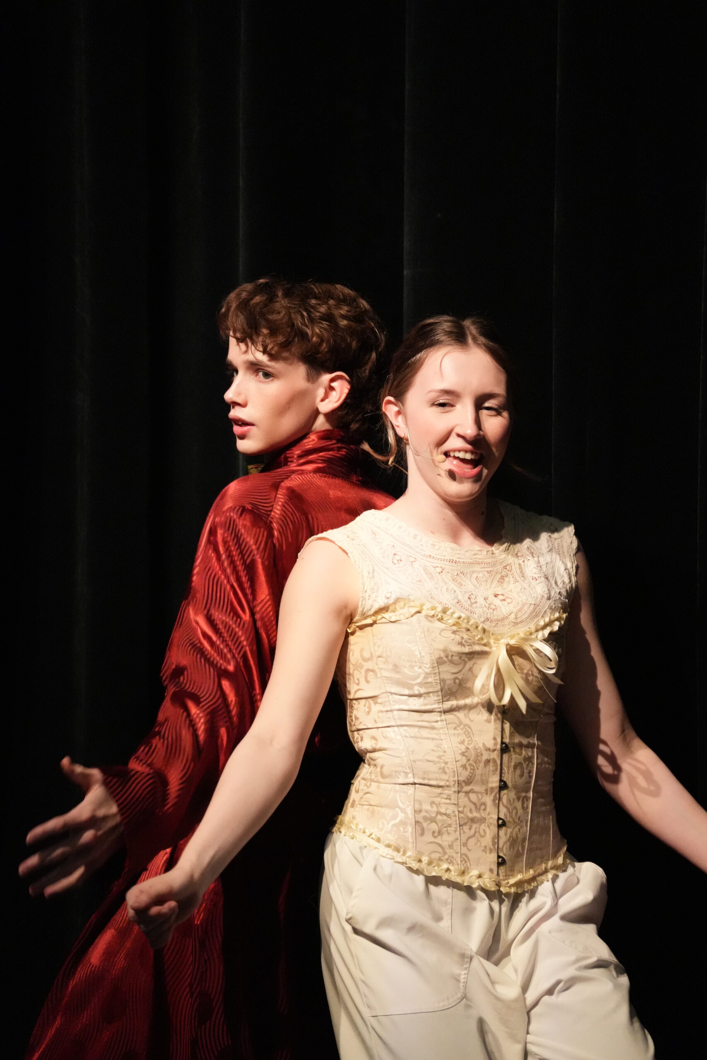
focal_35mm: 300
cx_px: 354
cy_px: 530
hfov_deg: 4.6
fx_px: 8836
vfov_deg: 6.9
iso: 12800
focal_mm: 300
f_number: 6.3
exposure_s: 1/250
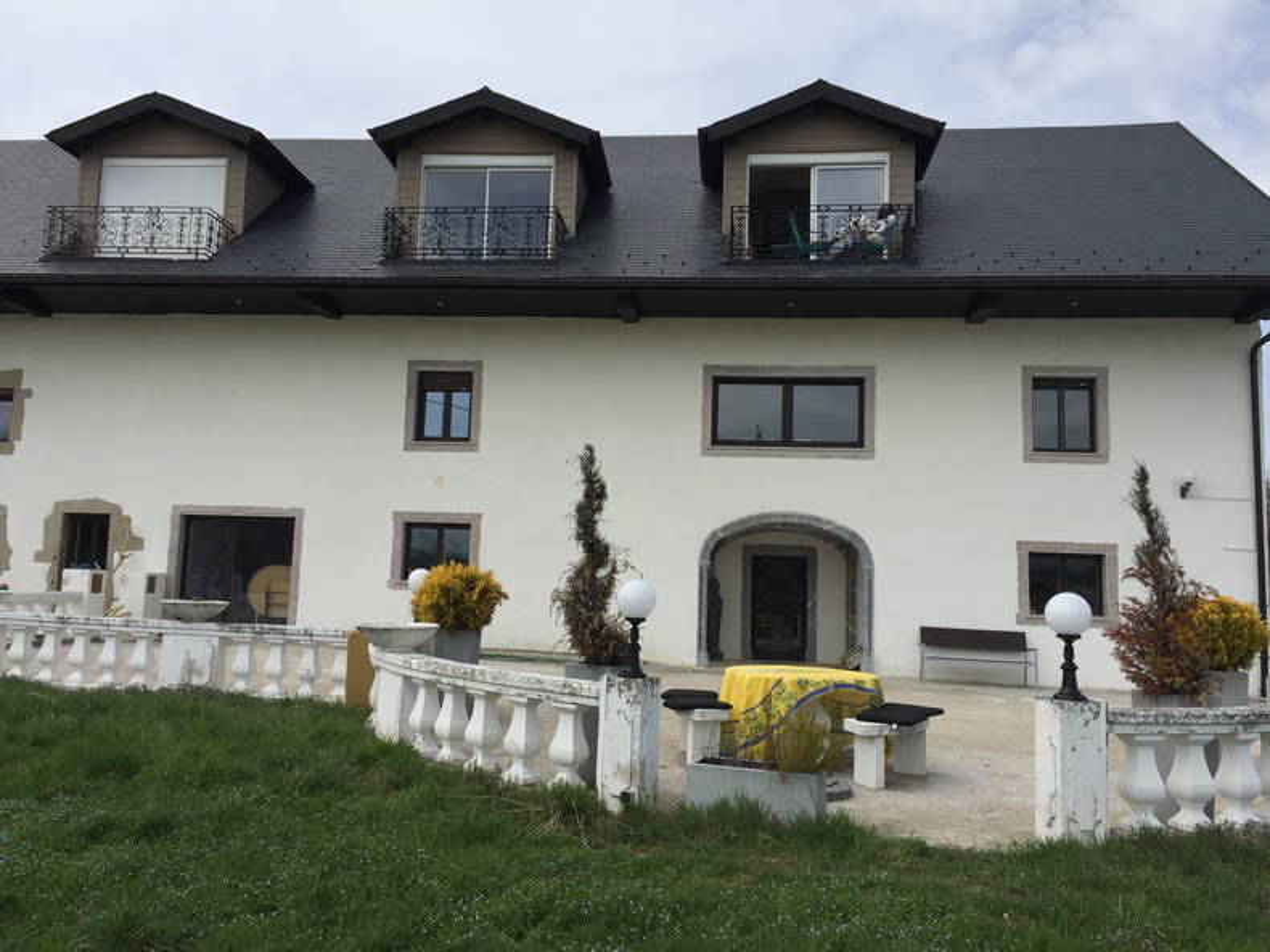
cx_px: 635
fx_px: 1064
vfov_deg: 48.2
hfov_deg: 61.7
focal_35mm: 29
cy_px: 476
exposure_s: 1/2326
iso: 32
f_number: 2.2
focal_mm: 4.15
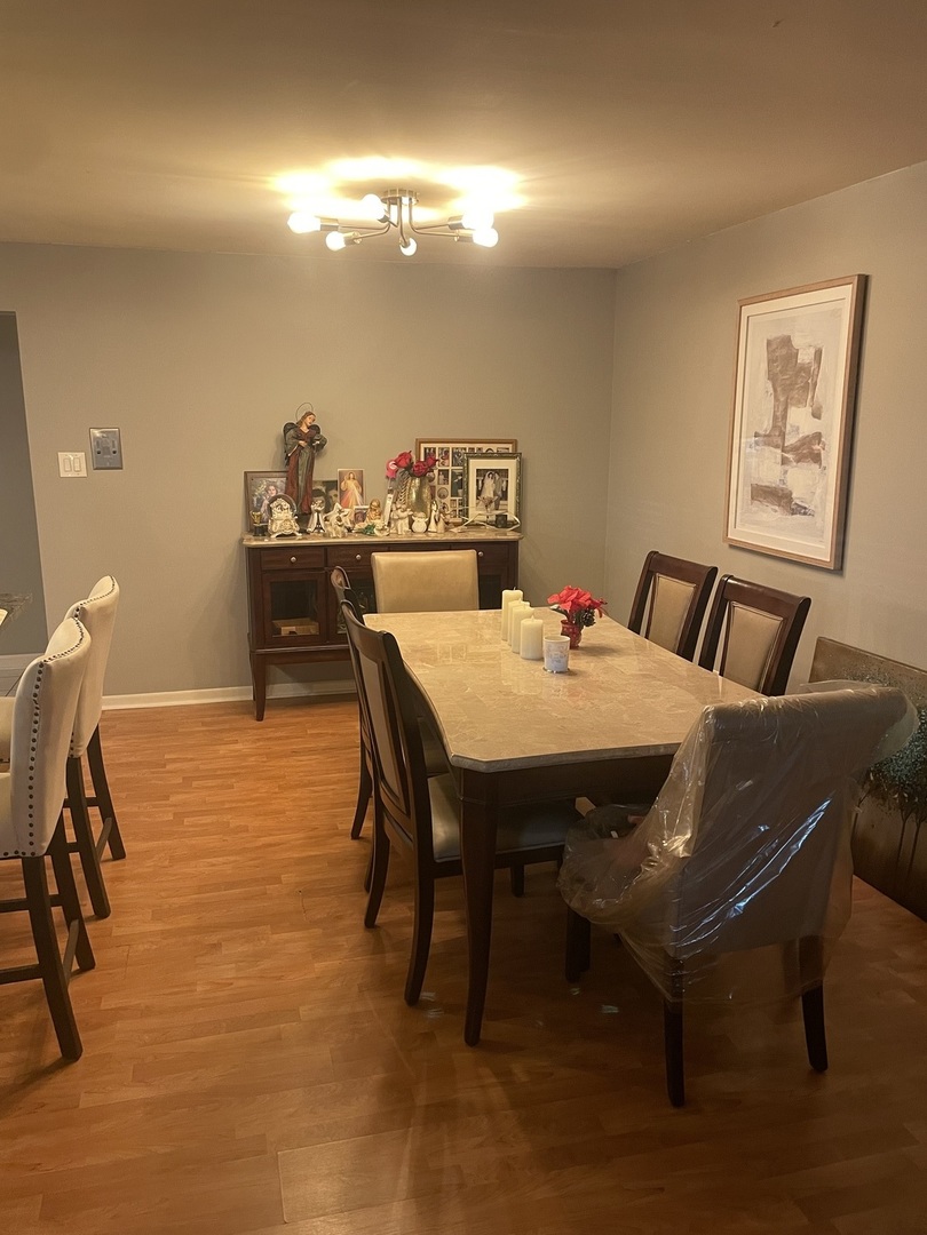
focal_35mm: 26
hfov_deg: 53.1
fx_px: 928
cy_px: 618
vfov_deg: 67.3
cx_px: 464
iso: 250
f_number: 1.6
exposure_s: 1/60
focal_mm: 4.2
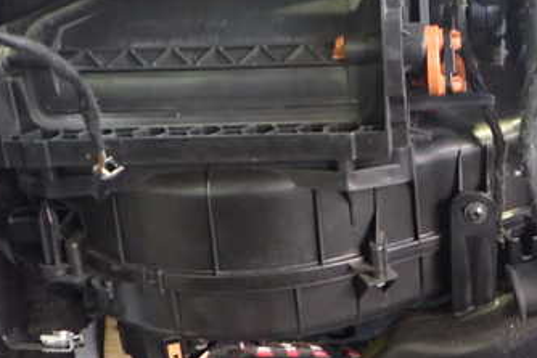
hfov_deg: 34.5
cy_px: 124
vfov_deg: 24.1
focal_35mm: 56
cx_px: 432
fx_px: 836
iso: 800
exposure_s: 1/15
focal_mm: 5.4
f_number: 2.3
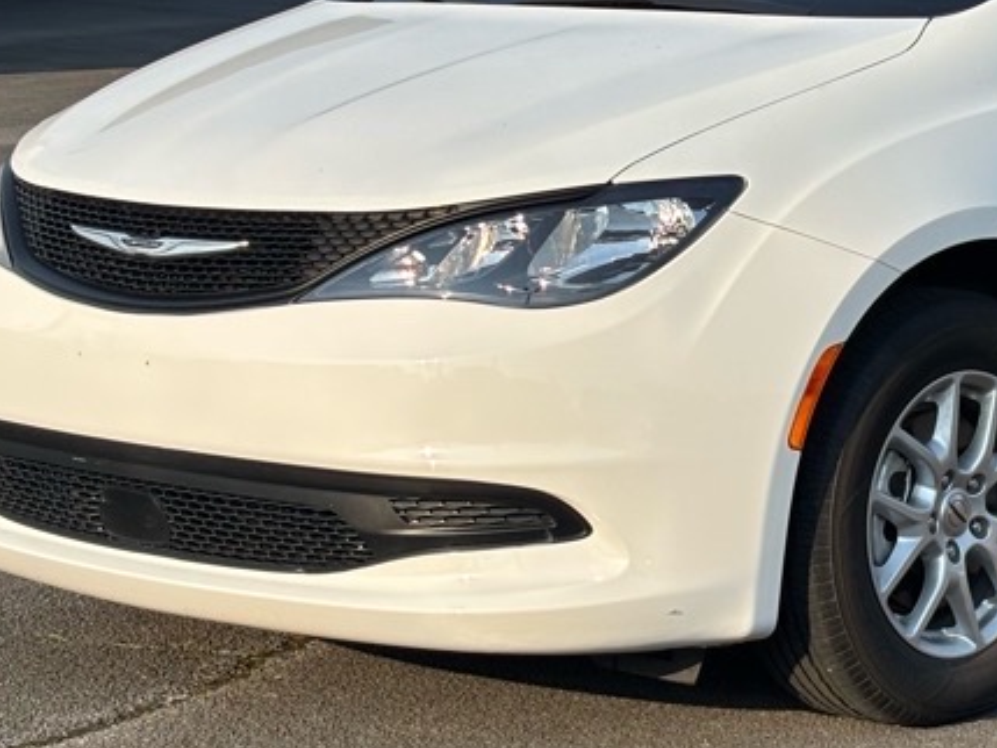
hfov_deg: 15.7
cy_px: 216
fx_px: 3572
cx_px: 881
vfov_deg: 11.9
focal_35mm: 124
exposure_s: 1/2288
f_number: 1.6
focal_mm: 5.96
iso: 32
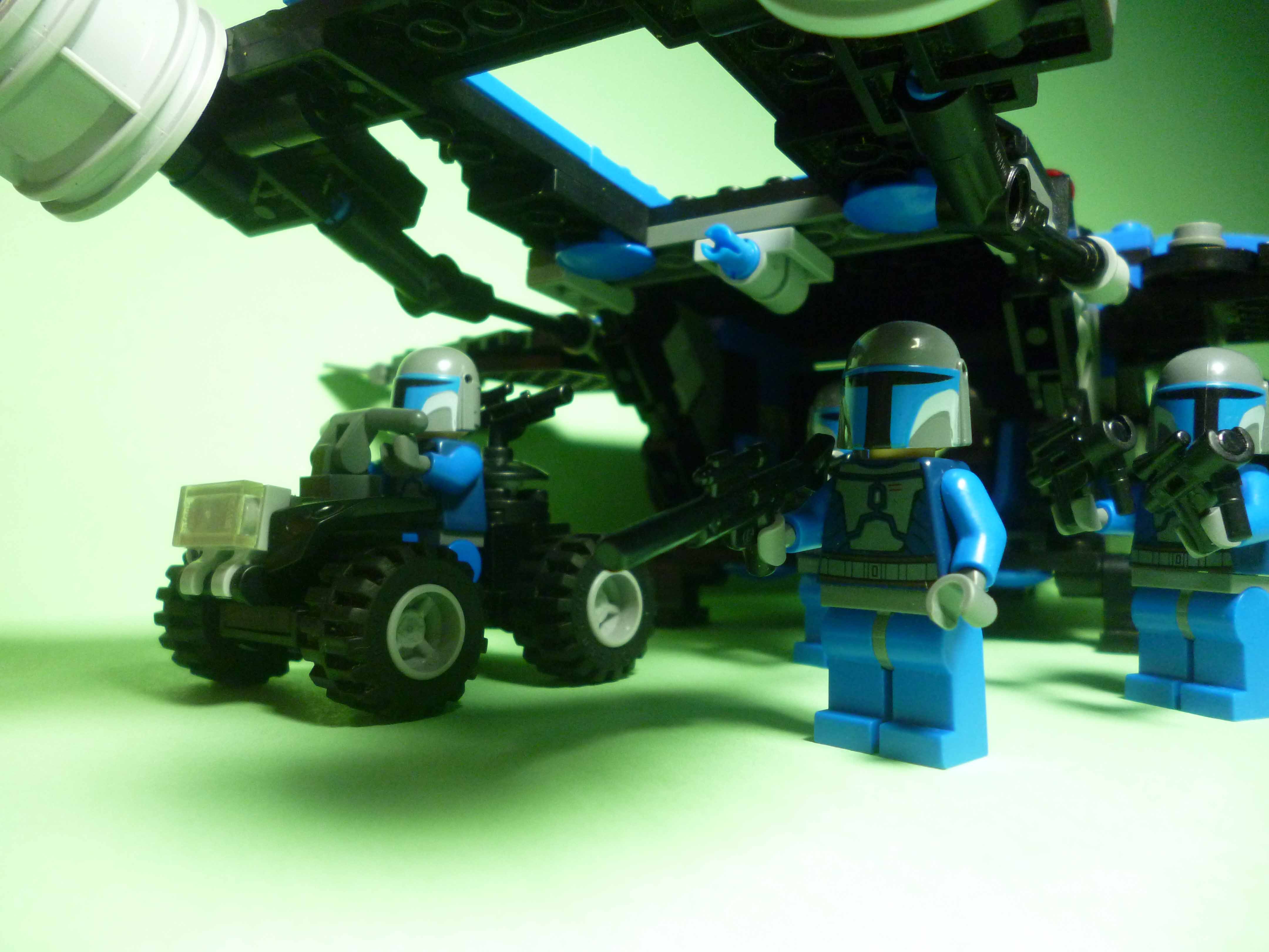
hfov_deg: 63.4
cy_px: 476
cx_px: 634
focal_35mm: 28
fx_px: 1026
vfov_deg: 49.7
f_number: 3.1
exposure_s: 1/60
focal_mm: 5
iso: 400
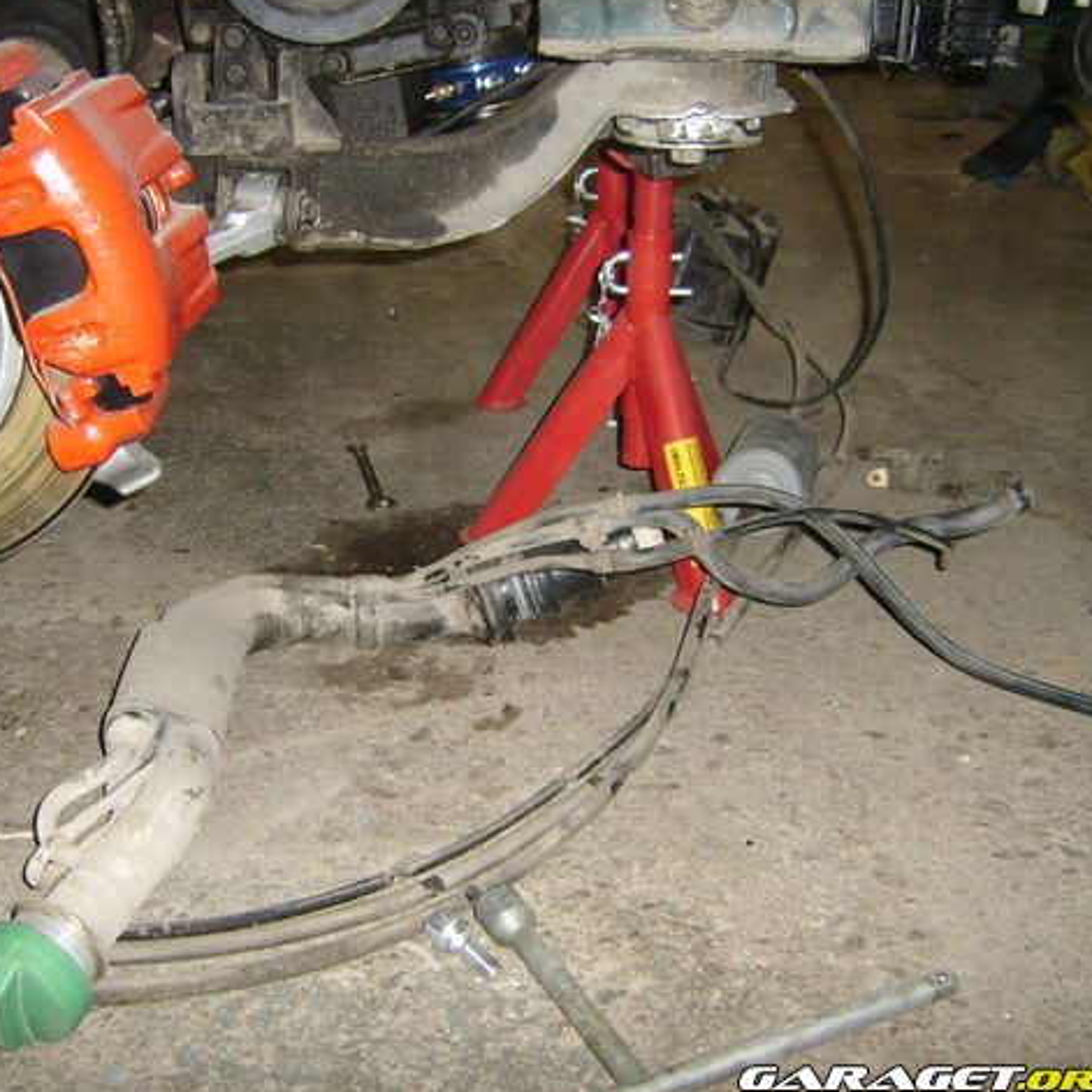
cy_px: 545
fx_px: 1499
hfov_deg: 39.7
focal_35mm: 42
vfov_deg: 40.0
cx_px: 394
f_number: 2.8
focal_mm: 5.95
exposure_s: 1/30
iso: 142
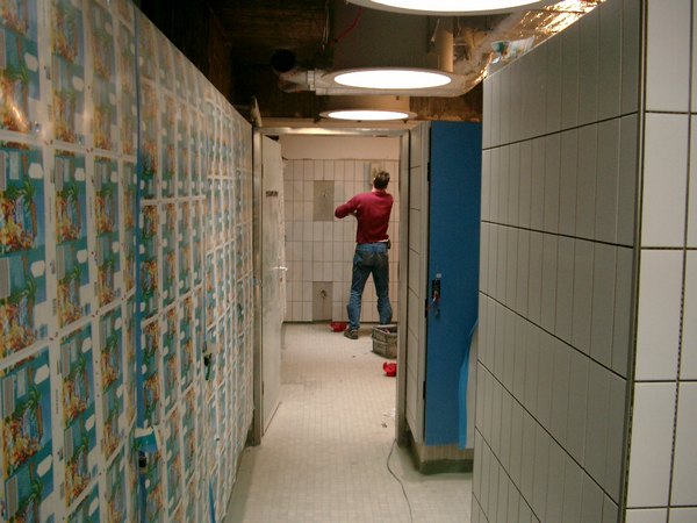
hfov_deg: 50.1
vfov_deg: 38.7
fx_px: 745
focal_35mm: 37
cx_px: 348
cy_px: 262
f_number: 2.6
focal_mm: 7.6
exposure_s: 1/30
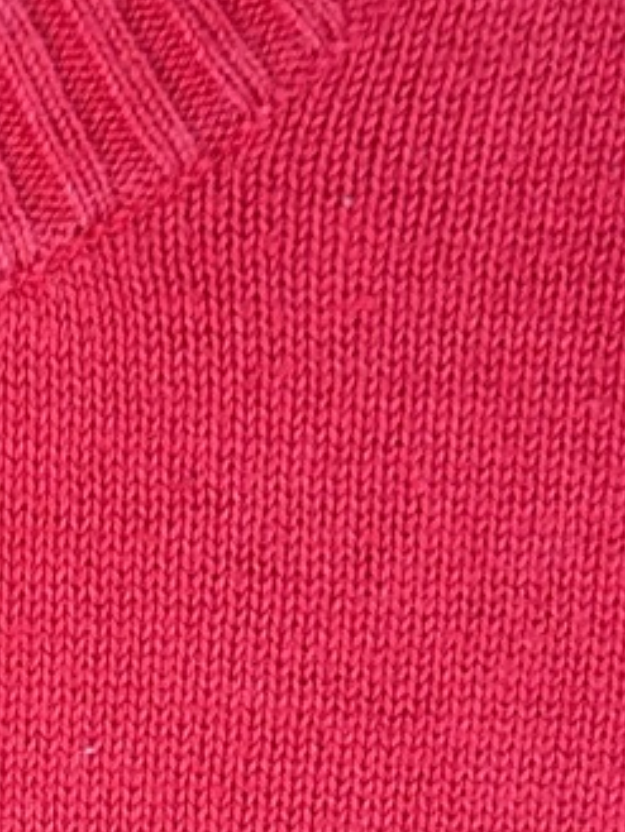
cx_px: -458
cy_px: 1166
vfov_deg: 11.8
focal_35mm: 162
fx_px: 3897
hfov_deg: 8.8
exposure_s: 1/50
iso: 80
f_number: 1.5
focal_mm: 5.7
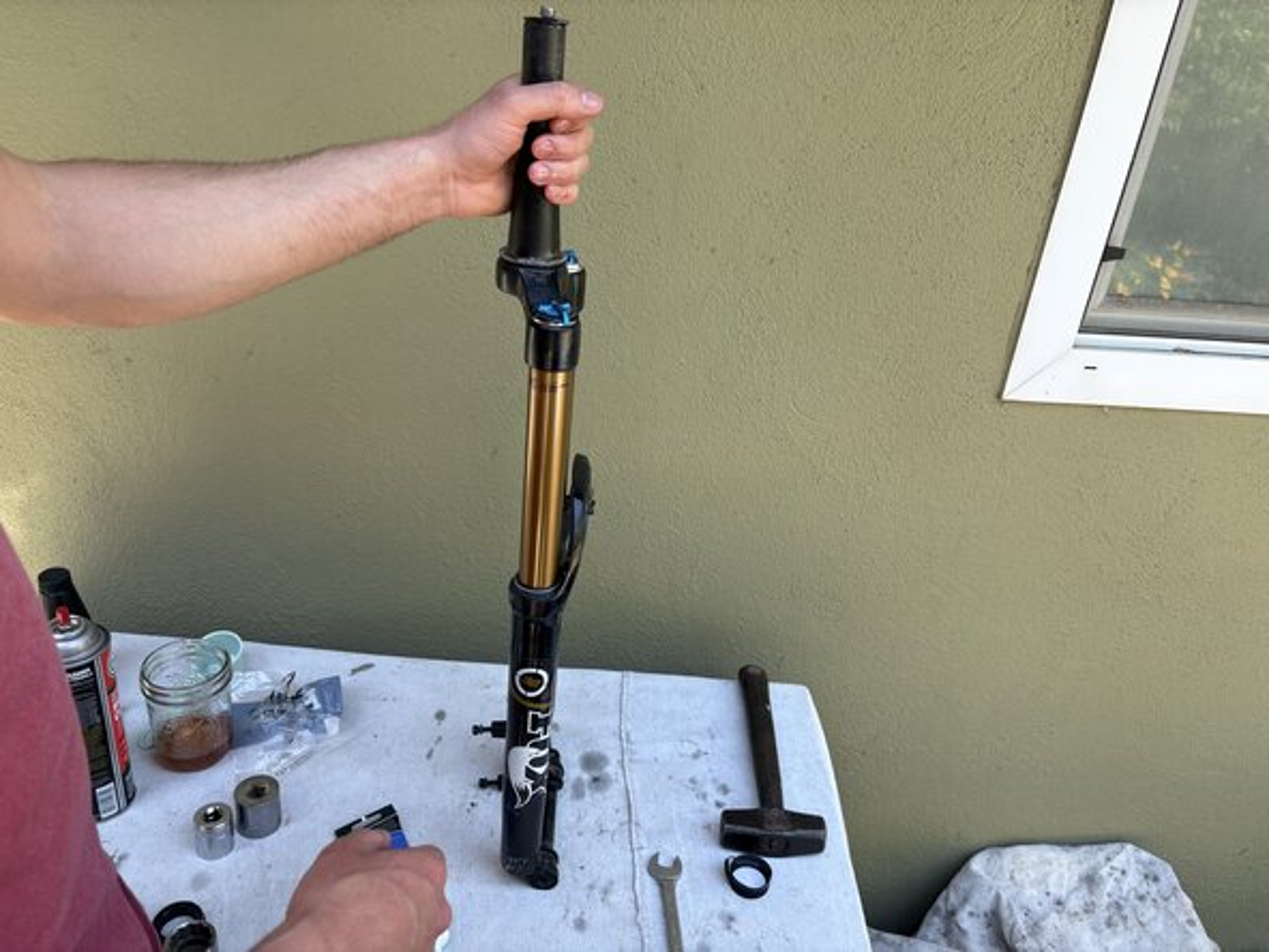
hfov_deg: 67.3
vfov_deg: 53.1
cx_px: 634
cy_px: 476
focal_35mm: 26
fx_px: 953
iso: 32
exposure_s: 1/151
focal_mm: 5.96
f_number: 1.6
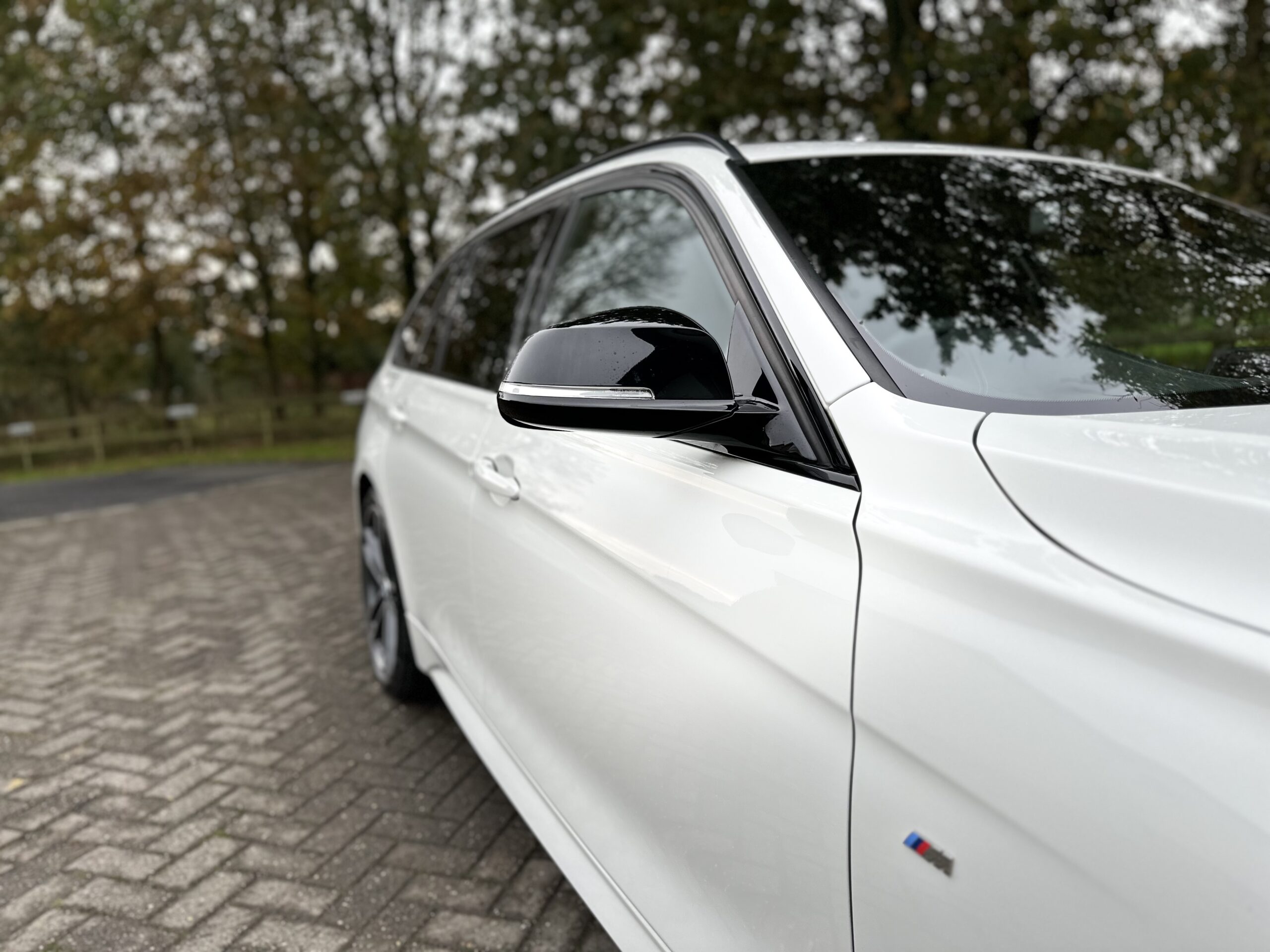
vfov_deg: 56.8
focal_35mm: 24
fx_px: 881
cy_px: 476
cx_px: 635
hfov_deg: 71.6
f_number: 1.78
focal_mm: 6.86
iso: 80
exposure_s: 1/469
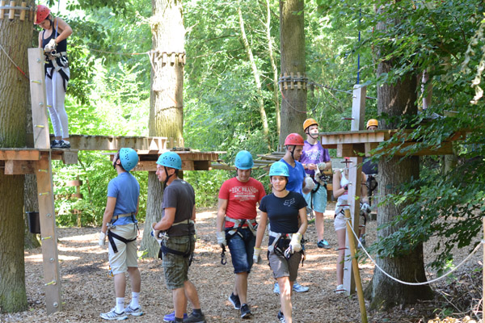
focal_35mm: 75
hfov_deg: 27.0
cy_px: 162
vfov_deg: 18.2
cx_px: 242
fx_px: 1010
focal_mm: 50
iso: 250
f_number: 4
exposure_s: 1/60
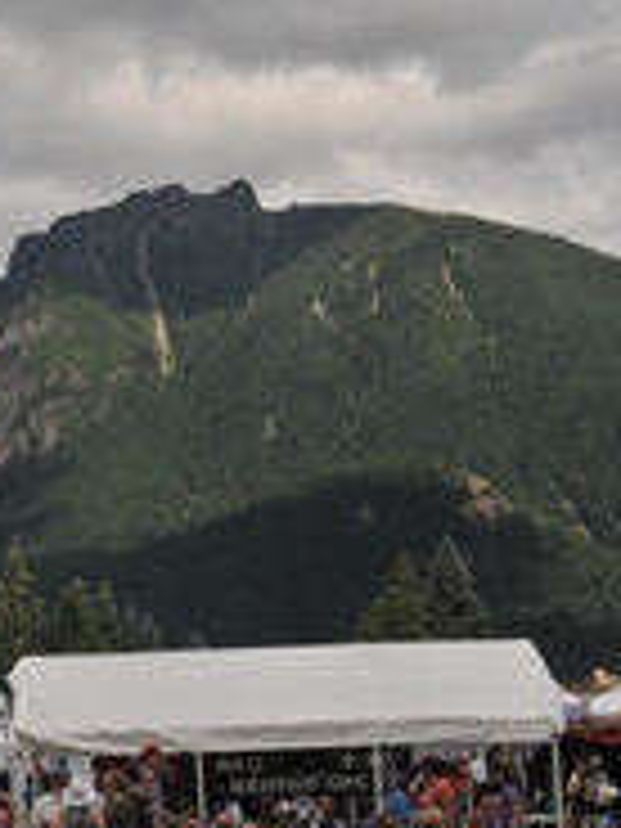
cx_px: 189
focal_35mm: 84
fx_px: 2009
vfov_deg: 23.1
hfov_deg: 17.5
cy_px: 594
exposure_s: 1/500
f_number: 11
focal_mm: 24
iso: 400
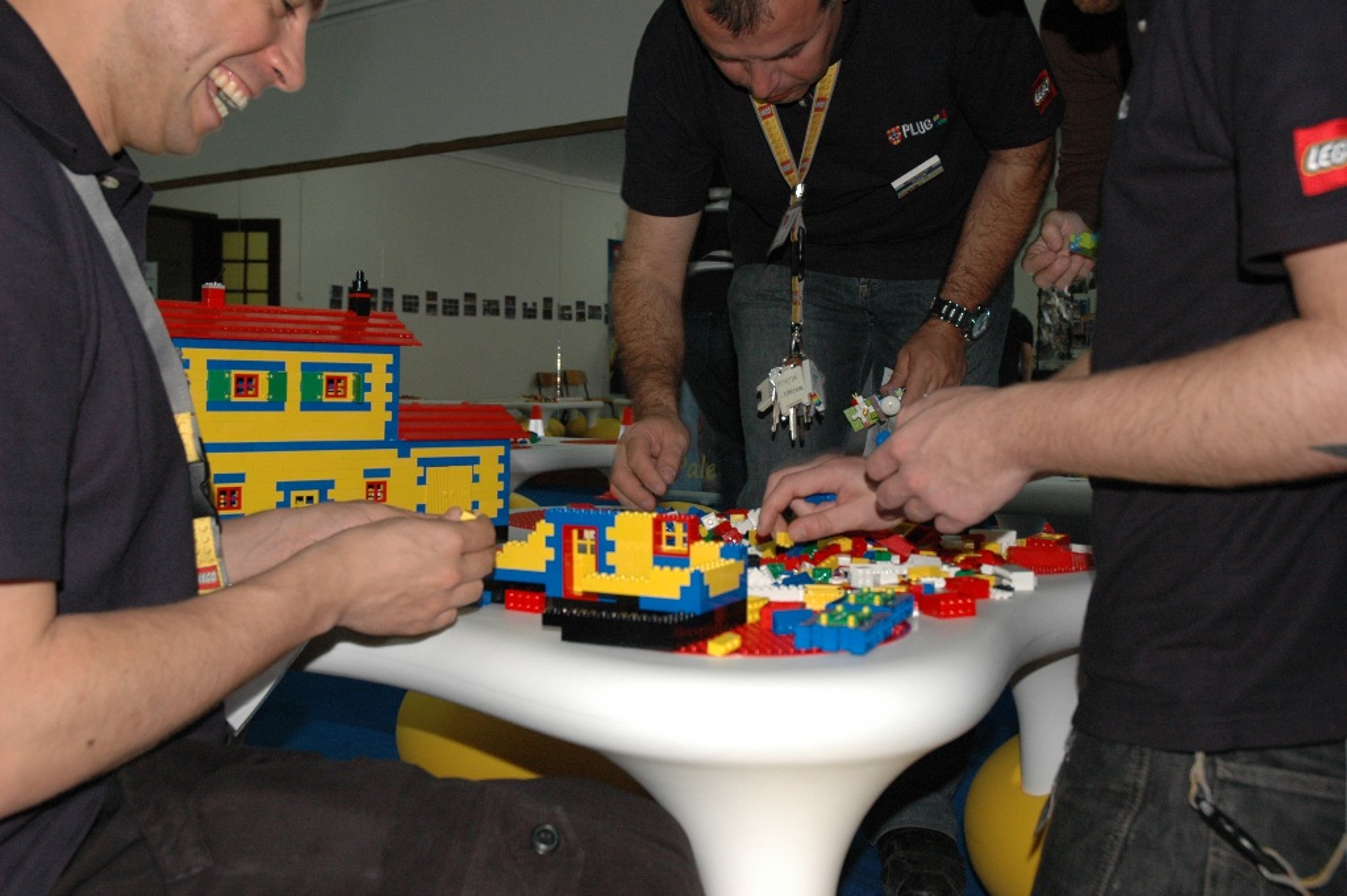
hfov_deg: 51.3
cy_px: 448
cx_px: 674
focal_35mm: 38
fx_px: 1402
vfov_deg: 35.4
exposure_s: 1/30
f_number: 5.6
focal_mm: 25
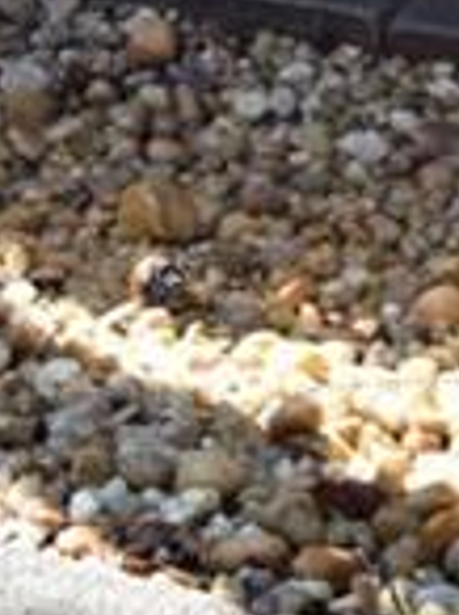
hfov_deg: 10.6
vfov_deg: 12.4
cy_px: -687
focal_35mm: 137
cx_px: 531
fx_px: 2429
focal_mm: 18
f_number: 3.5
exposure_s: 1/250
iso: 200
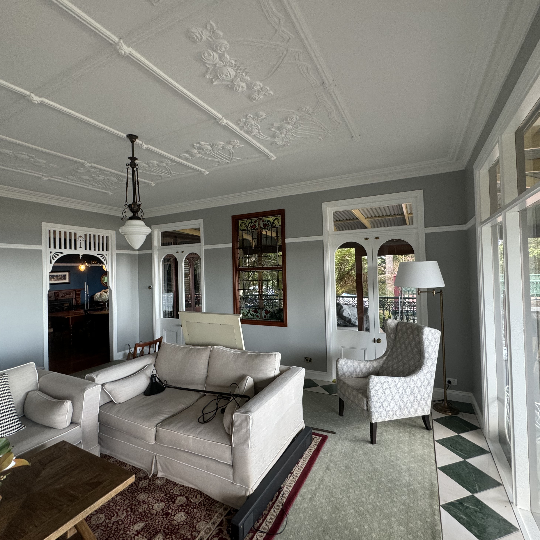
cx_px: 266
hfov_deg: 84.0
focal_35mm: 17
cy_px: 266
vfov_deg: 84.0
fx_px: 300
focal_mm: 2.22
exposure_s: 1/50
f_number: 2.2
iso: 160
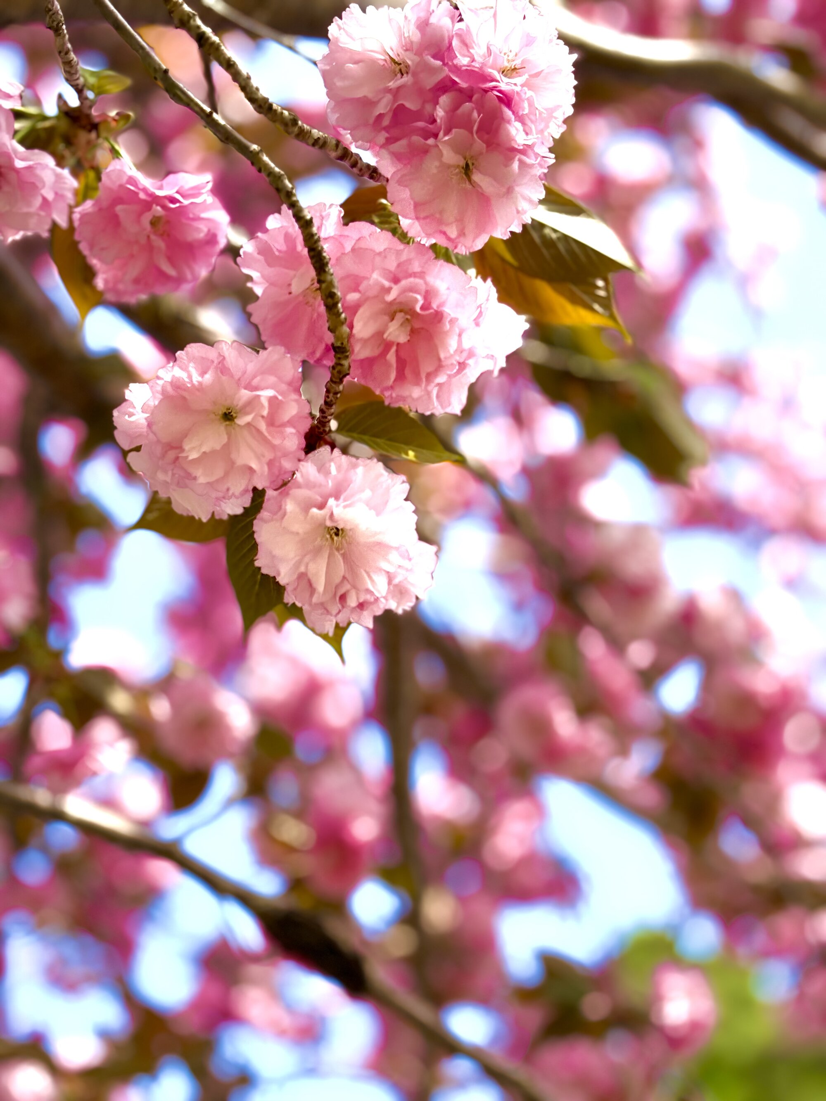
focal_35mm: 52
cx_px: 413
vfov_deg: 36.8
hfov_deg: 28.0
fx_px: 1654
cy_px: 550
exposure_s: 1/1241
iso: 50
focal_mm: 5.96
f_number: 1.6
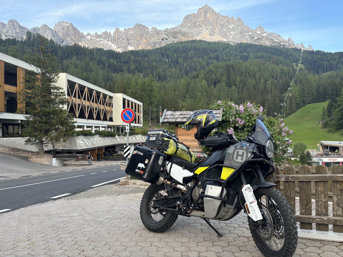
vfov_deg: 53.1
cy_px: 128
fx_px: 258
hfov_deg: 67.3
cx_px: 172
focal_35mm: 26
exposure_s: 1/169
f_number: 1.6
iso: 40
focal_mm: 5.96
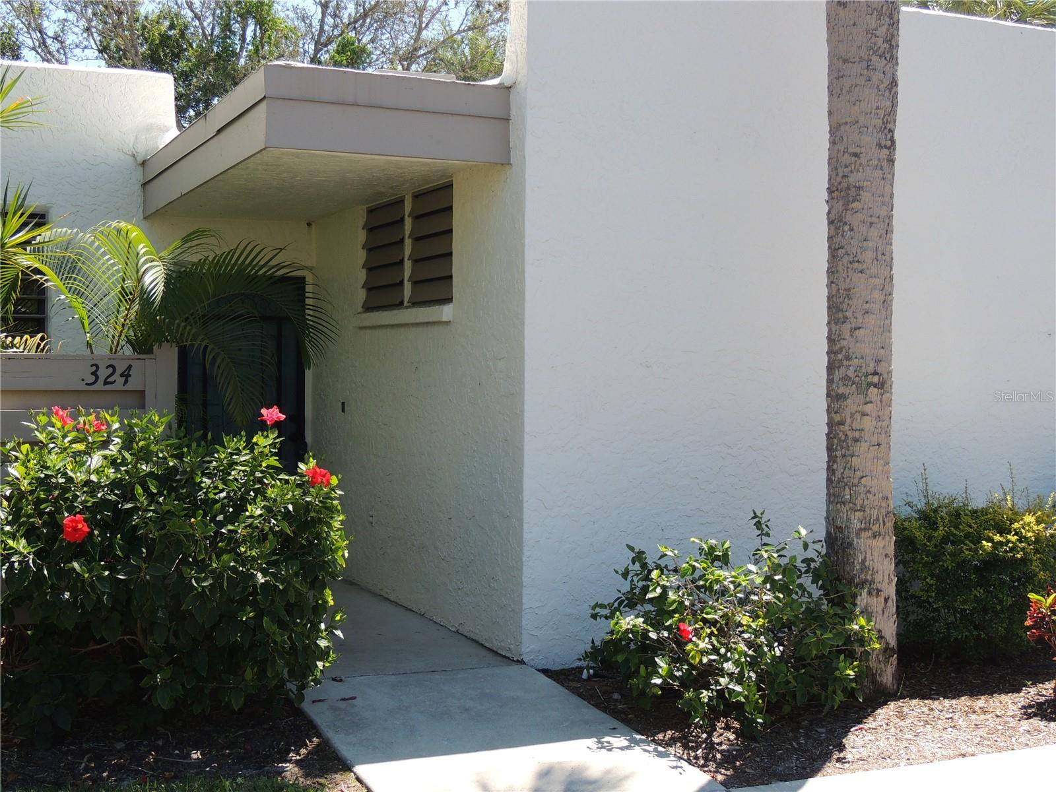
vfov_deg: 30.9
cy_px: 396
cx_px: 528
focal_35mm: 47
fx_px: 1434
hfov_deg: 40.4
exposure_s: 1/400
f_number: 3.5
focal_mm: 8.3
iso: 100
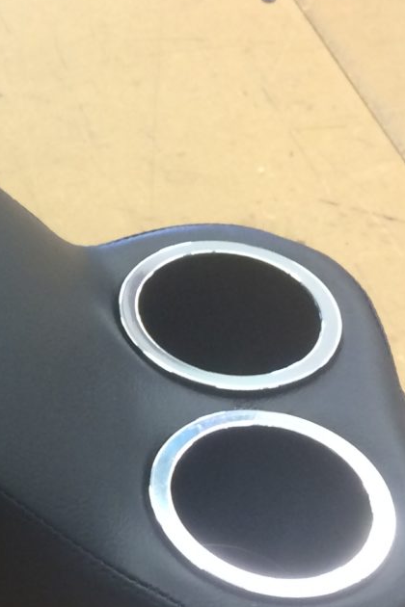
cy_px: 433
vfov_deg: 20.7
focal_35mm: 98
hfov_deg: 12.7
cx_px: -318
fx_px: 1654
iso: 80
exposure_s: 1/30
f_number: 2.2
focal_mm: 4.15
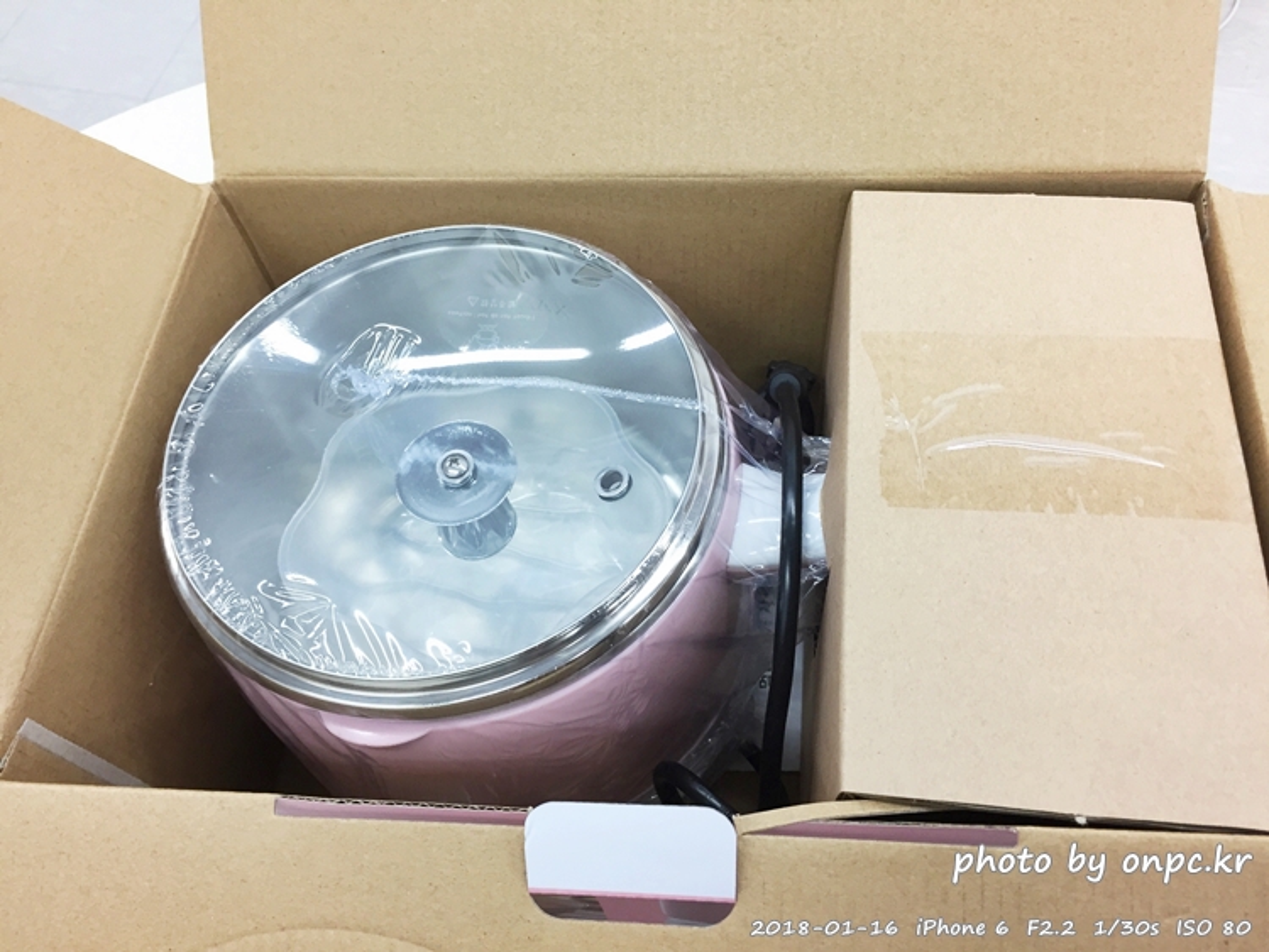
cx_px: 634
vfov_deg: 48.3
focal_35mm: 29
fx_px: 1063
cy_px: 476
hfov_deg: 61.6
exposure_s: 1/30
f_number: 2.2
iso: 80
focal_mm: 4.15
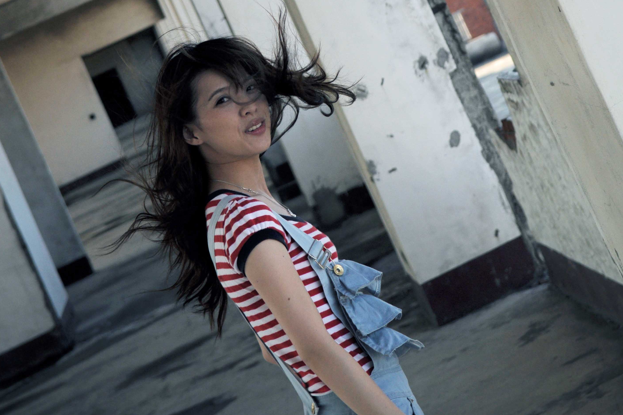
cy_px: -54
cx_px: 311
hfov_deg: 16.4
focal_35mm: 125
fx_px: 2159
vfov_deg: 10.8
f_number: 6.7
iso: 200
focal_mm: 55
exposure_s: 1/1000
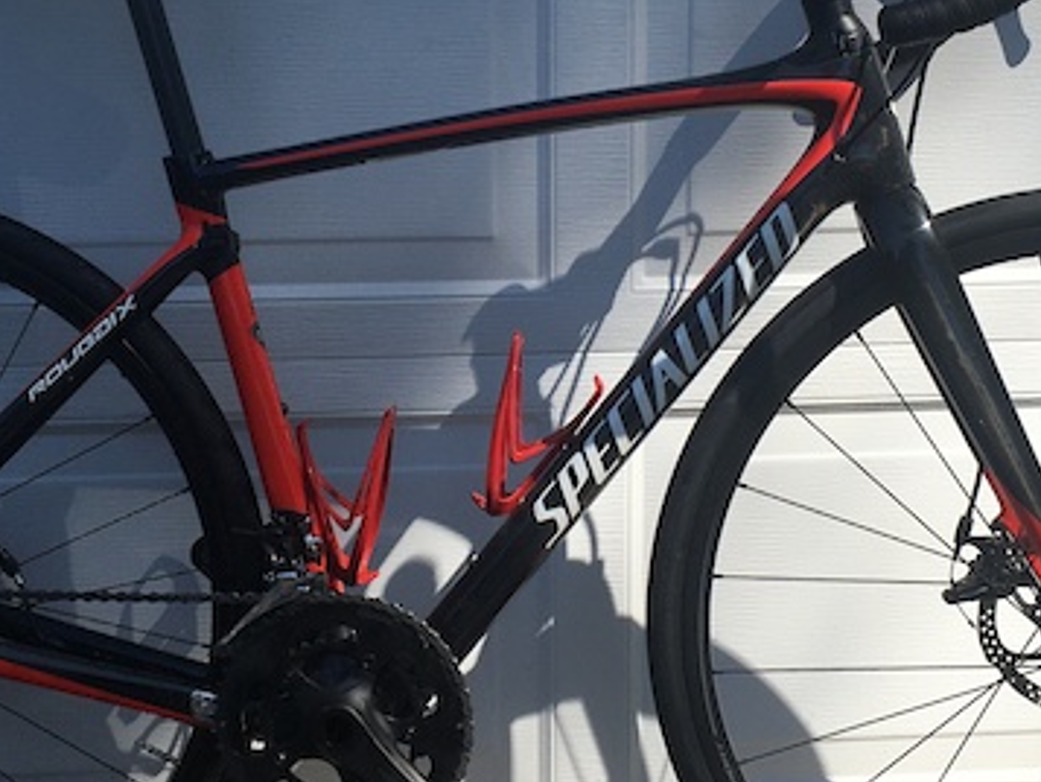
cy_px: 356
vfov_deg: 22.6
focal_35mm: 65
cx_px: 507
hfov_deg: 29.8
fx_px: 1955
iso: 25
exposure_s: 1/1115
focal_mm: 4.15
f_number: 2.2
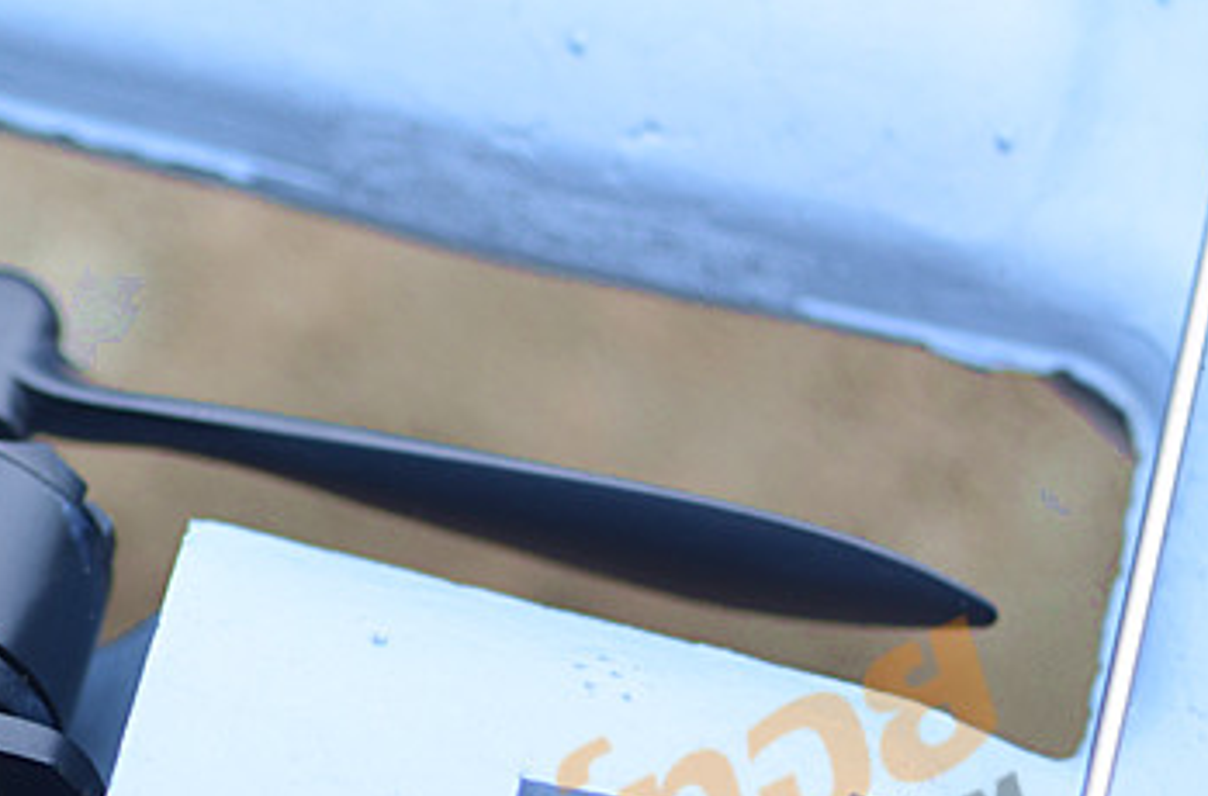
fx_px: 8058
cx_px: -104
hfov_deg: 8.5
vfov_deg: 5.7
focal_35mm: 241
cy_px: 566
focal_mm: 70
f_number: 5.6
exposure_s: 1/80
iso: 100
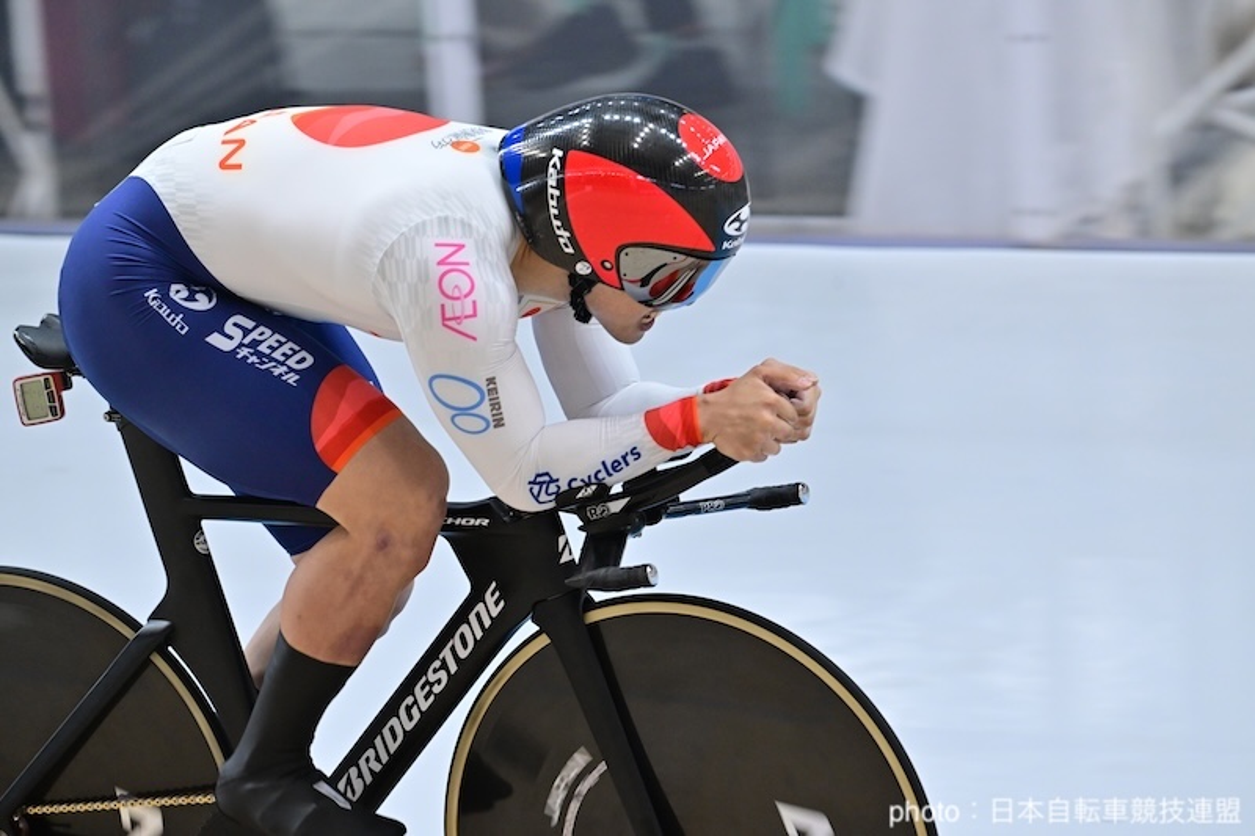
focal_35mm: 180
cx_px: 628
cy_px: 418
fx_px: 6273
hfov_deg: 11.4
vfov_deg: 7.6
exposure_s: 1/500
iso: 3600
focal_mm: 180
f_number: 6.3
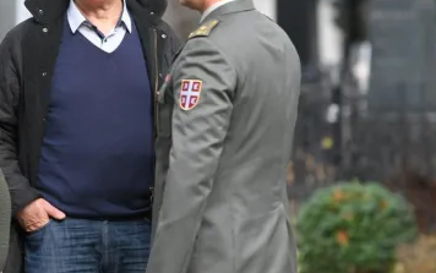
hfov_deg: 4.8
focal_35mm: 435
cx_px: 124
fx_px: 5172
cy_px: 86
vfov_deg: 3.0
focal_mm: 200
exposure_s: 1/320
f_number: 4
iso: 200
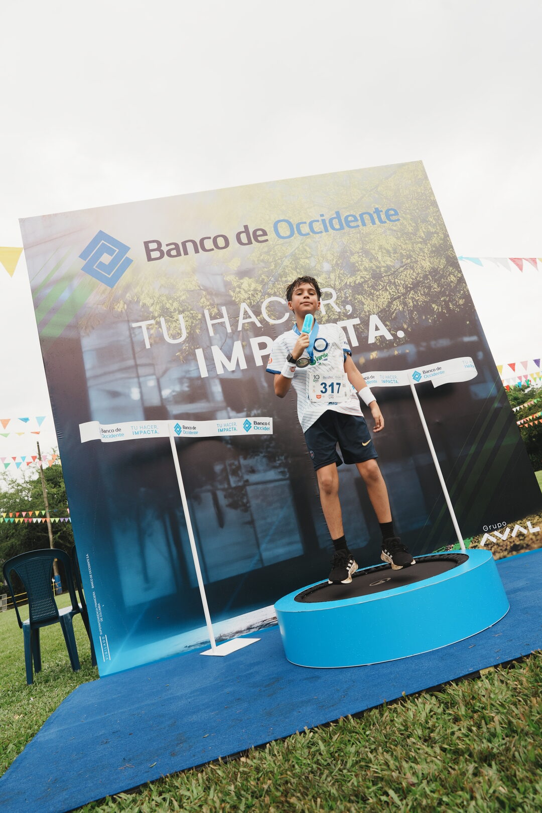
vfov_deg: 73.7
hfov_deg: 53.1
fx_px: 542
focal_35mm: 24
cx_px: 271
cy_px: 406
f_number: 5
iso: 160
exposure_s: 1/250
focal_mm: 24
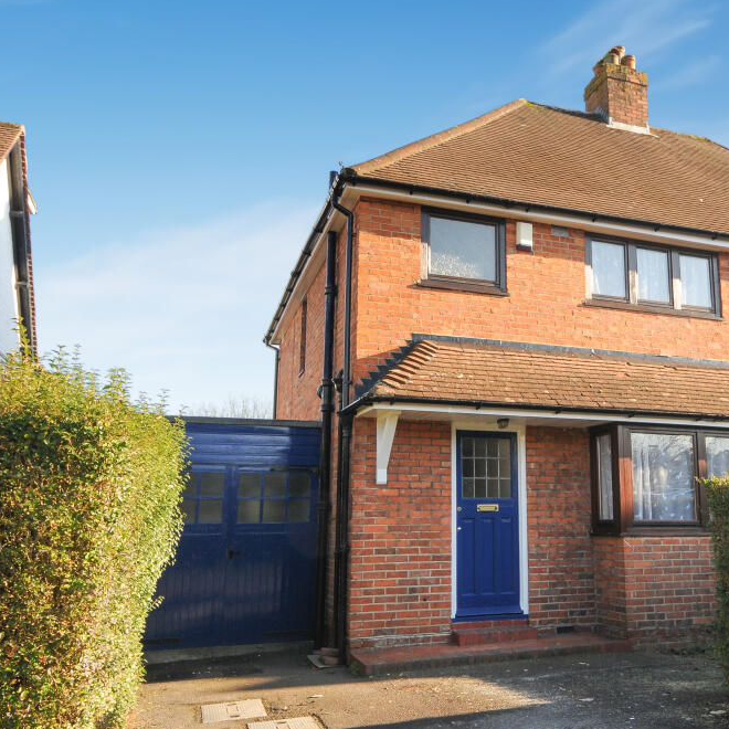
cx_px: 466
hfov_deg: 53.8
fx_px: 707
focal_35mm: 30
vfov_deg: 54.6
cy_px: 371
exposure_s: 1/100
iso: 400
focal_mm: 15
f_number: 11
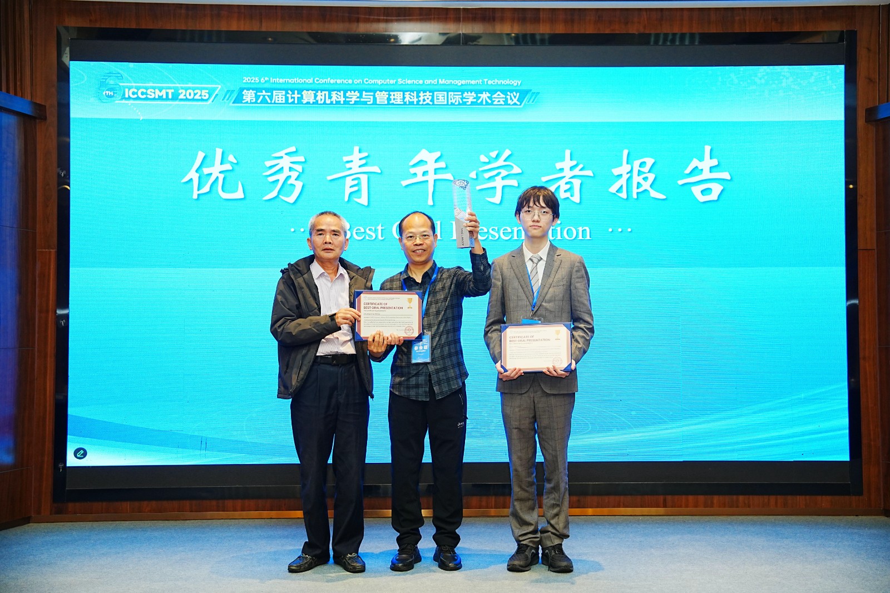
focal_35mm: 42
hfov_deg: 46.4
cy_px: 296
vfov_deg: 31.9
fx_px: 1038
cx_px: 445
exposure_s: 1/200
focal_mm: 42
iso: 1000
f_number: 3.5
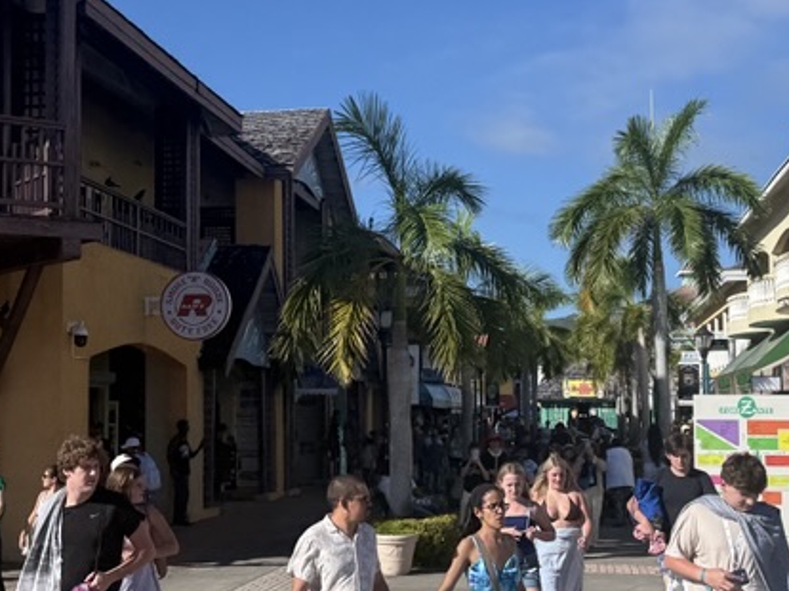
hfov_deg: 33.2
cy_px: 332
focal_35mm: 58
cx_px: 360
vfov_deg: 25.2
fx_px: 1321
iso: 80
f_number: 1.78
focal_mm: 6.76
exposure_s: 1/6711
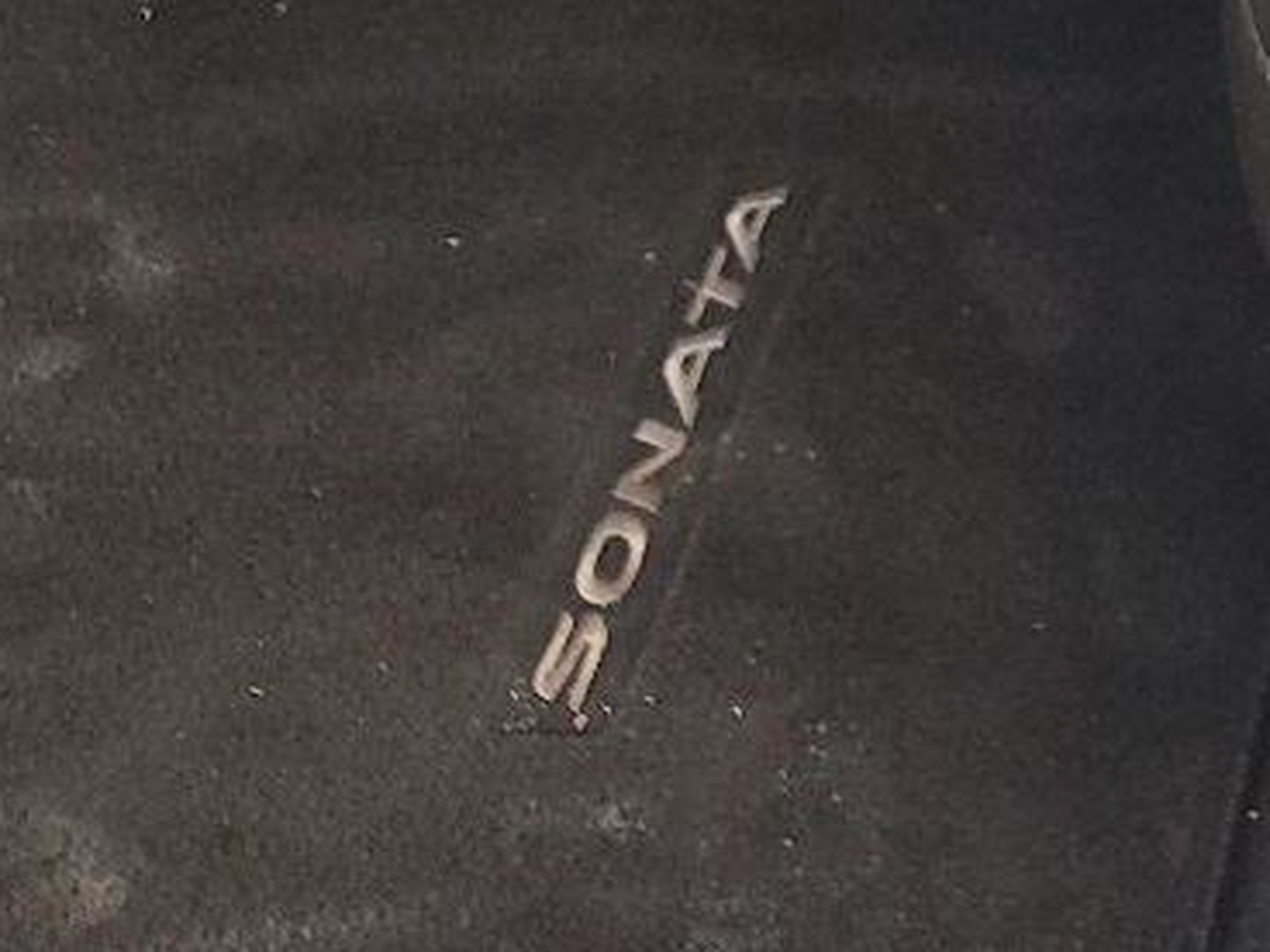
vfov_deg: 11.5
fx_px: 4146
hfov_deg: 15.5
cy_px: -1080
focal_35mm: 113
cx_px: 2109
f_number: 1.5
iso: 82
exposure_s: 1/120
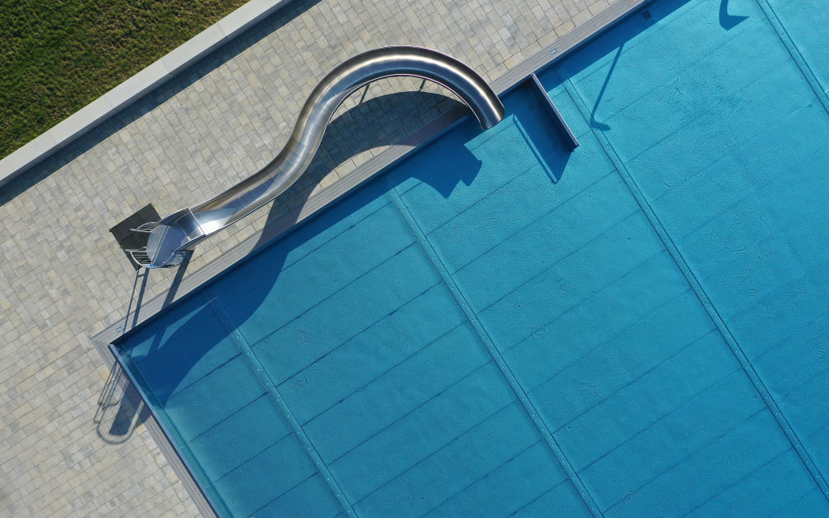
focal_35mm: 29
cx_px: 414
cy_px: 260
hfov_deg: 64.6
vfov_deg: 43.1
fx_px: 655
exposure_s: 1/120
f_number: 4
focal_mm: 10.26
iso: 200
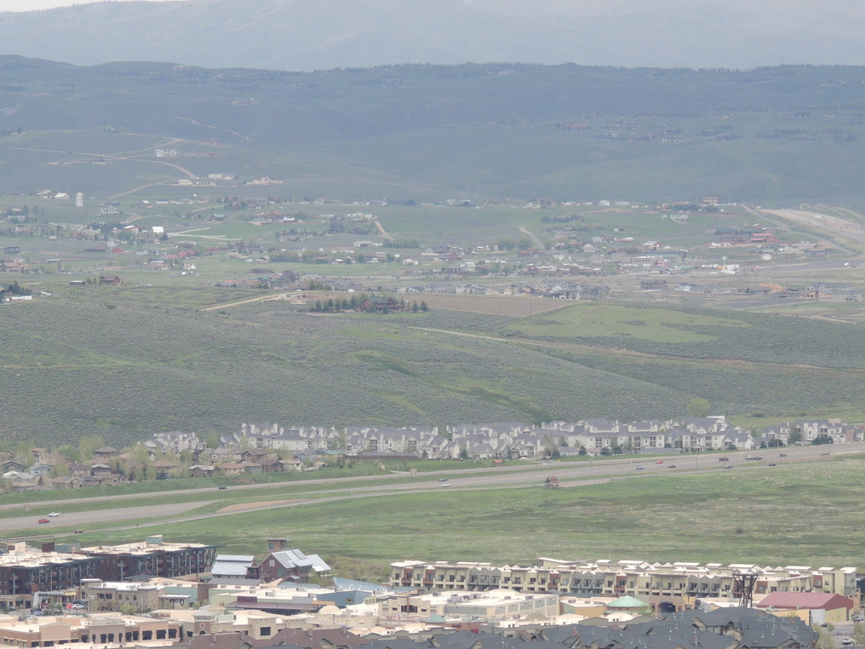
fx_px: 5822
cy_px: 366
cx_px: 381
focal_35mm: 233
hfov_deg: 8.5
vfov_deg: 6.4
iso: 140
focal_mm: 33
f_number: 4.6
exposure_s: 1/500
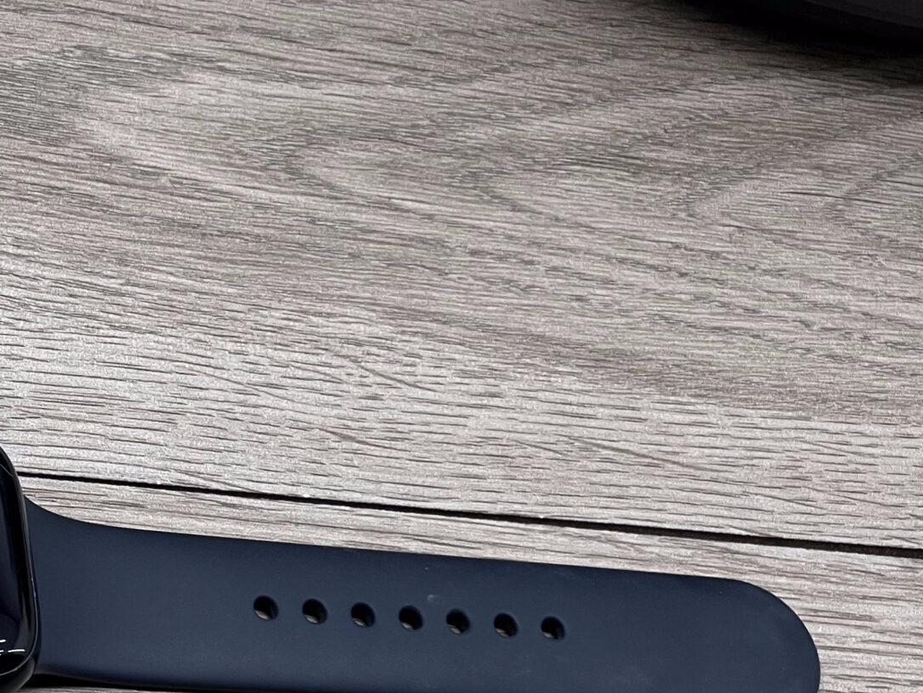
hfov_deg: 10.8
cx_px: -101
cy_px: 534
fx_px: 4827
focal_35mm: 181
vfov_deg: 8.2
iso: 50
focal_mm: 9
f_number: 2.8
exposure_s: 1/100
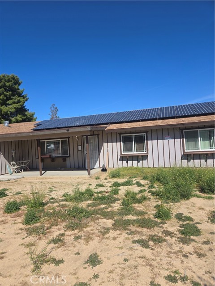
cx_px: 108
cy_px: 143
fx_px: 190
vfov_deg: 73.9
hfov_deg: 58.9
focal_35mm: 23
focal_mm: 5.4
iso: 25
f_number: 1.8
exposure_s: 1/2600
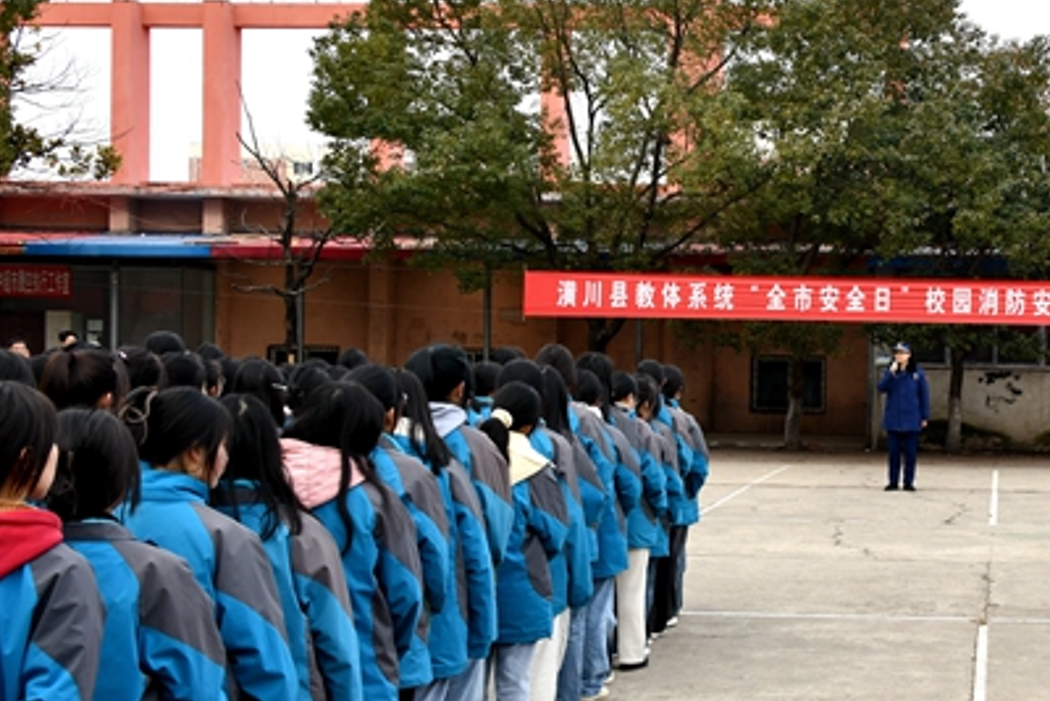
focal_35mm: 68
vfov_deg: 20.0
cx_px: 898
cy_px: 398
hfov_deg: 28.7
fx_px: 1984
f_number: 10
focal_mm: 34
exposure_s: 1/100
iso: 560
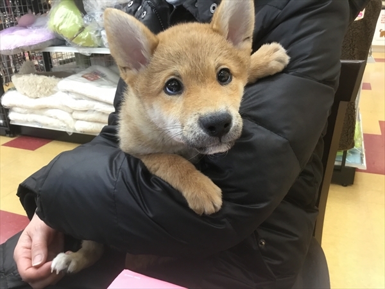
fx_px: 345
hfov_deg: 58.4
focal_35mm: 31
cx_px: 192
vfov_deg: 45.4
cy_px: 144
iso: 100
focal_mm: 3.3
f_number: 2.4
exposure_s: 1/30
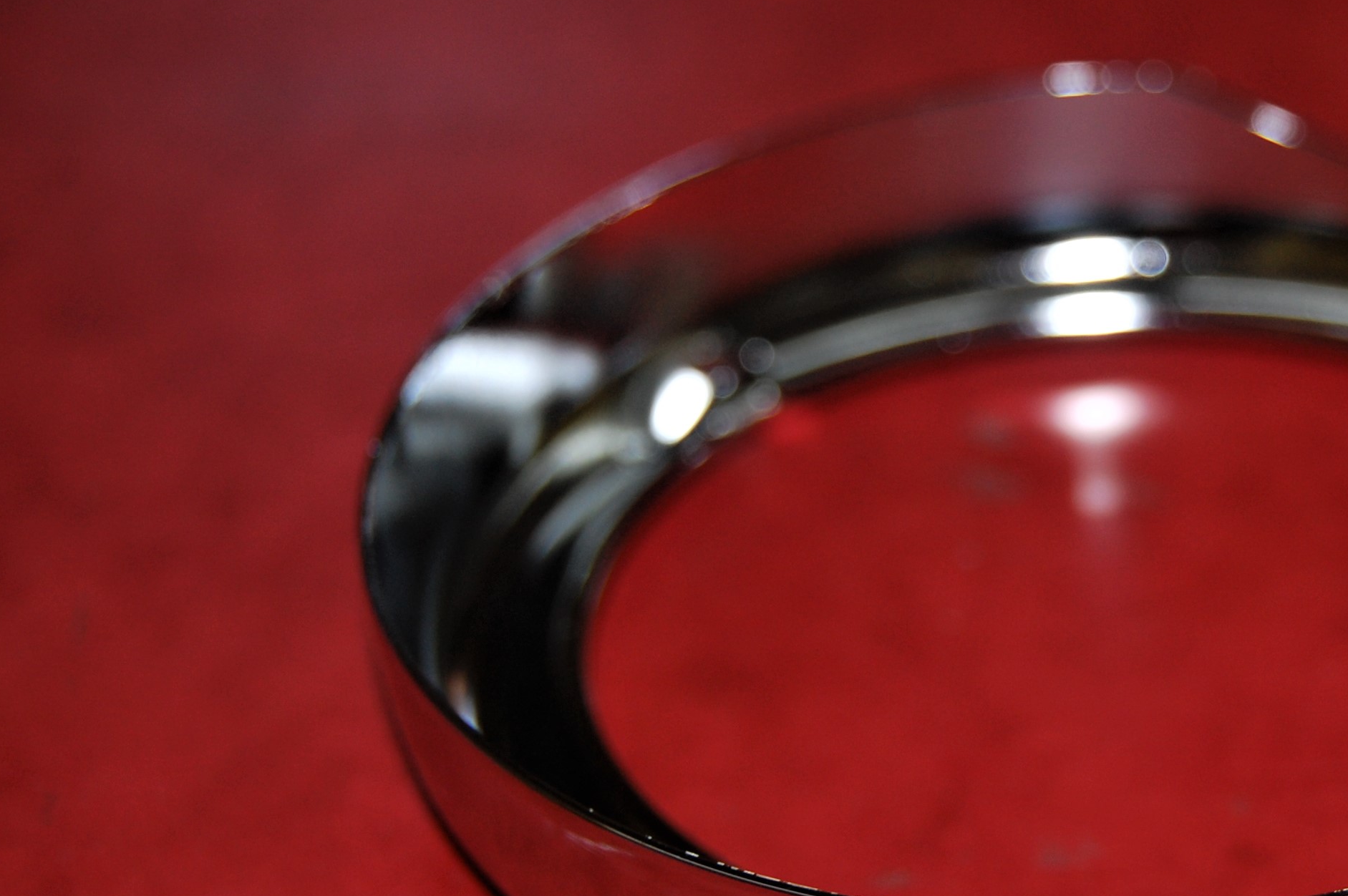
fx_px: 4302
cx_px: 1049
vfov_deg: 11.9
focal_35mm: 115
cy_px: 522
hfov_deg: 17.7
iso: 400
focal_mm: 48
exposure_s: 1/60
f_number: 5.6
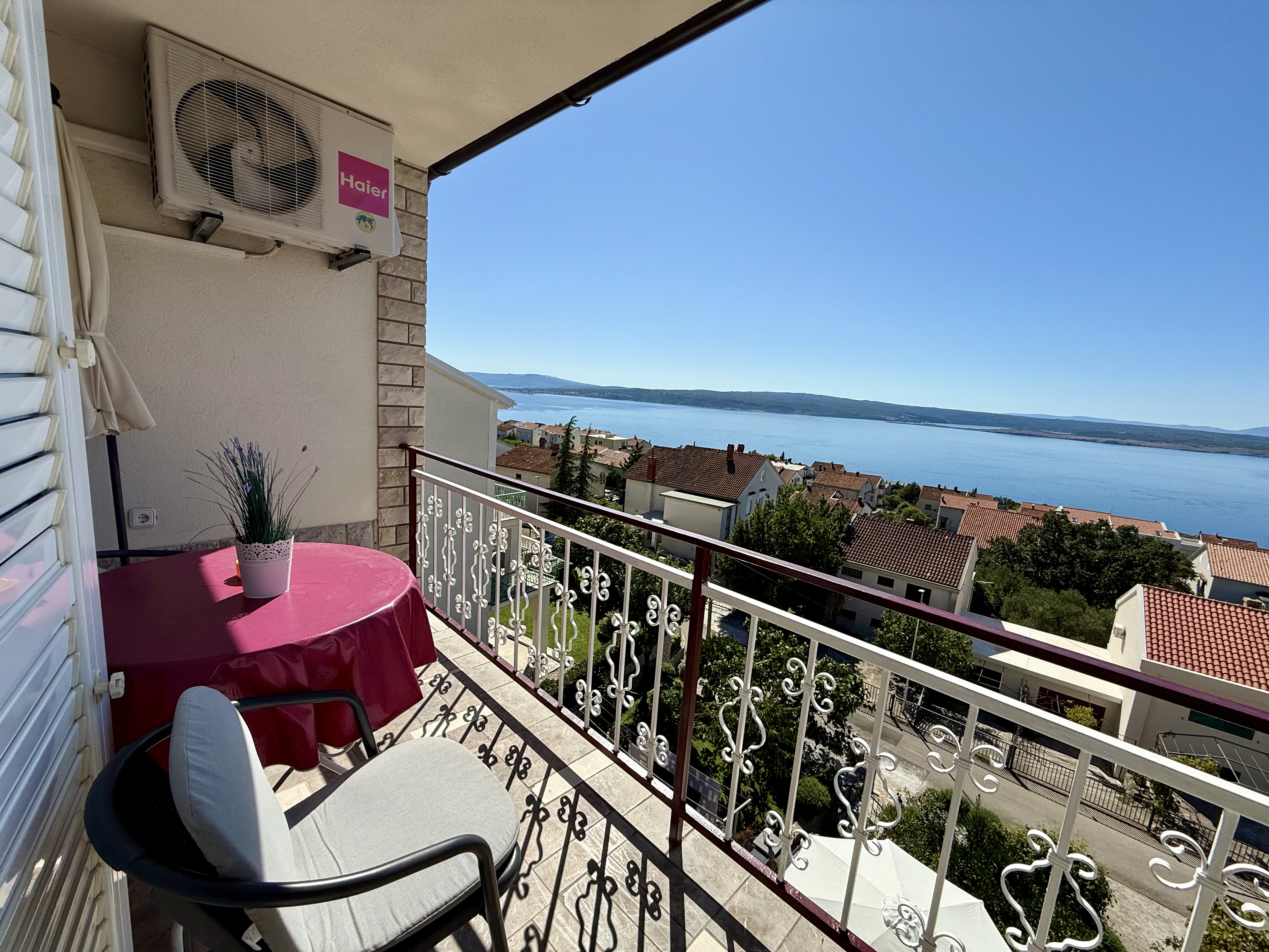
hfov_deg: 102.1
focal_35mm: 14
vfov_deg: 85.7
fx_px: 513
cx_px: 634
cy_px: 476
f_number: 2.2
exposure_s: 1/2976
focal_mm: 2.22
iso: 50
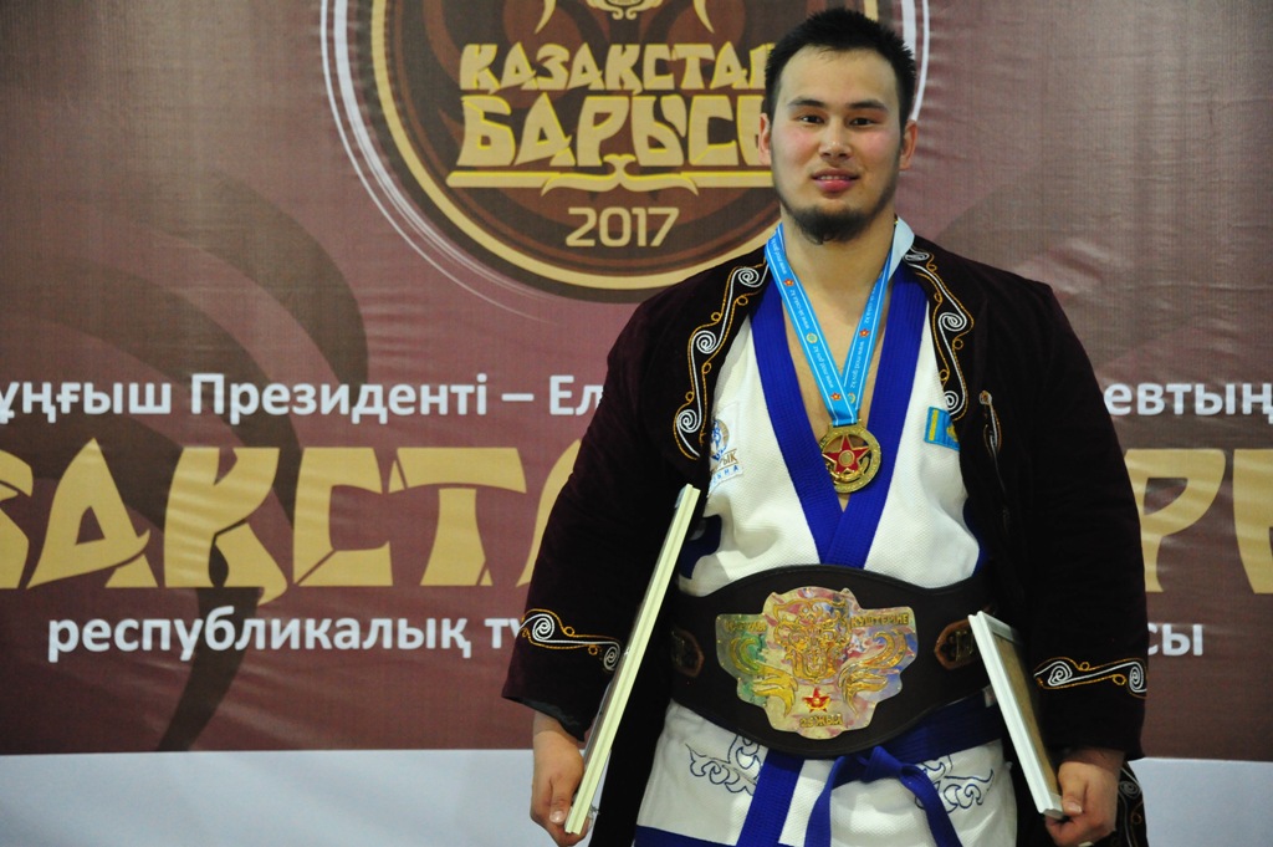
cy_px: 424
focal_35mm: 98
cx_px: 636
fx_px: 3463
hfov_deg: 20.8
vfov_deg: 13.9
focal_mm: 98
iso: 10000
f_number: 5.3
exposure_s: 1/160
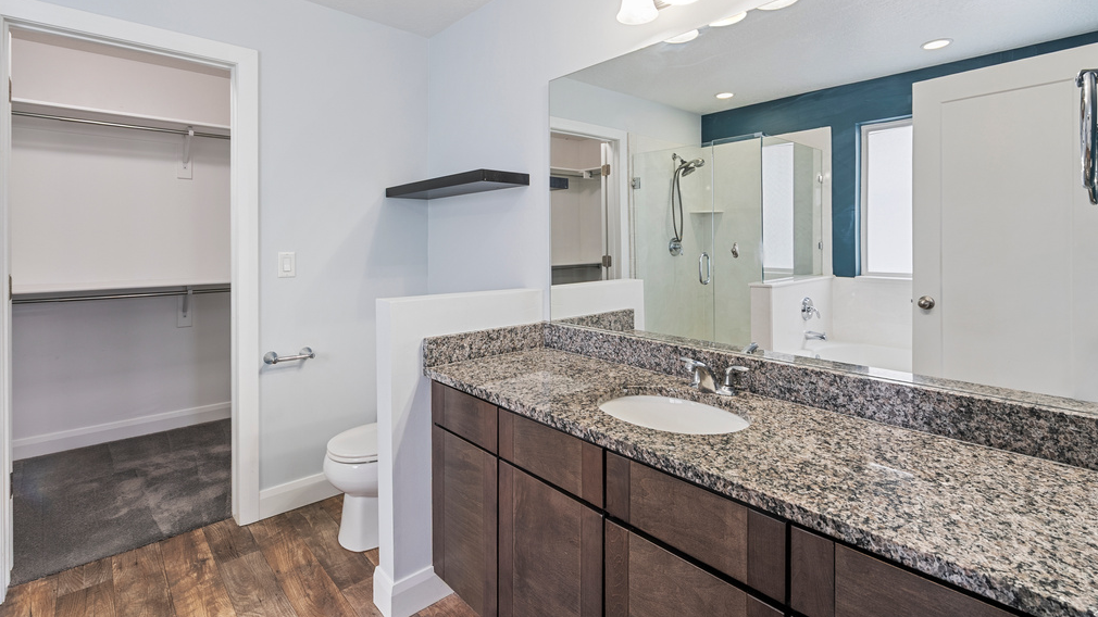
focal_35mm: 17
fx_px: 495
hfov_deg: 95.9
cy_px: 254
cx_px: 554
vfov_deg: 63.5
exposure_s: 1/1.25
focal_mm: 16
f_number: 8
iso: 400
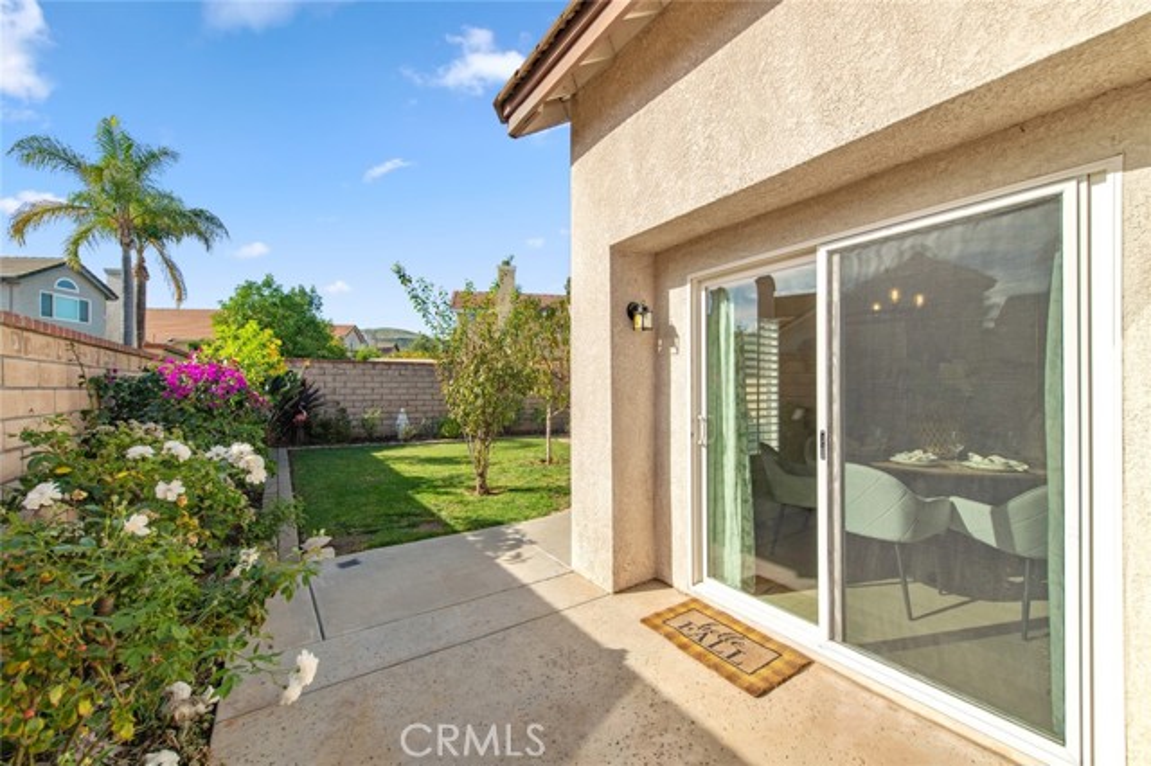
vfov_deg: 81.1
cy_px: 383
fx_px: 447
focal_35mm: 14
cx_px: 576
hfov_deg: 104.3
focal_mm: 14
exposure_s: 1/320
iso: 100
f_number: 6.3
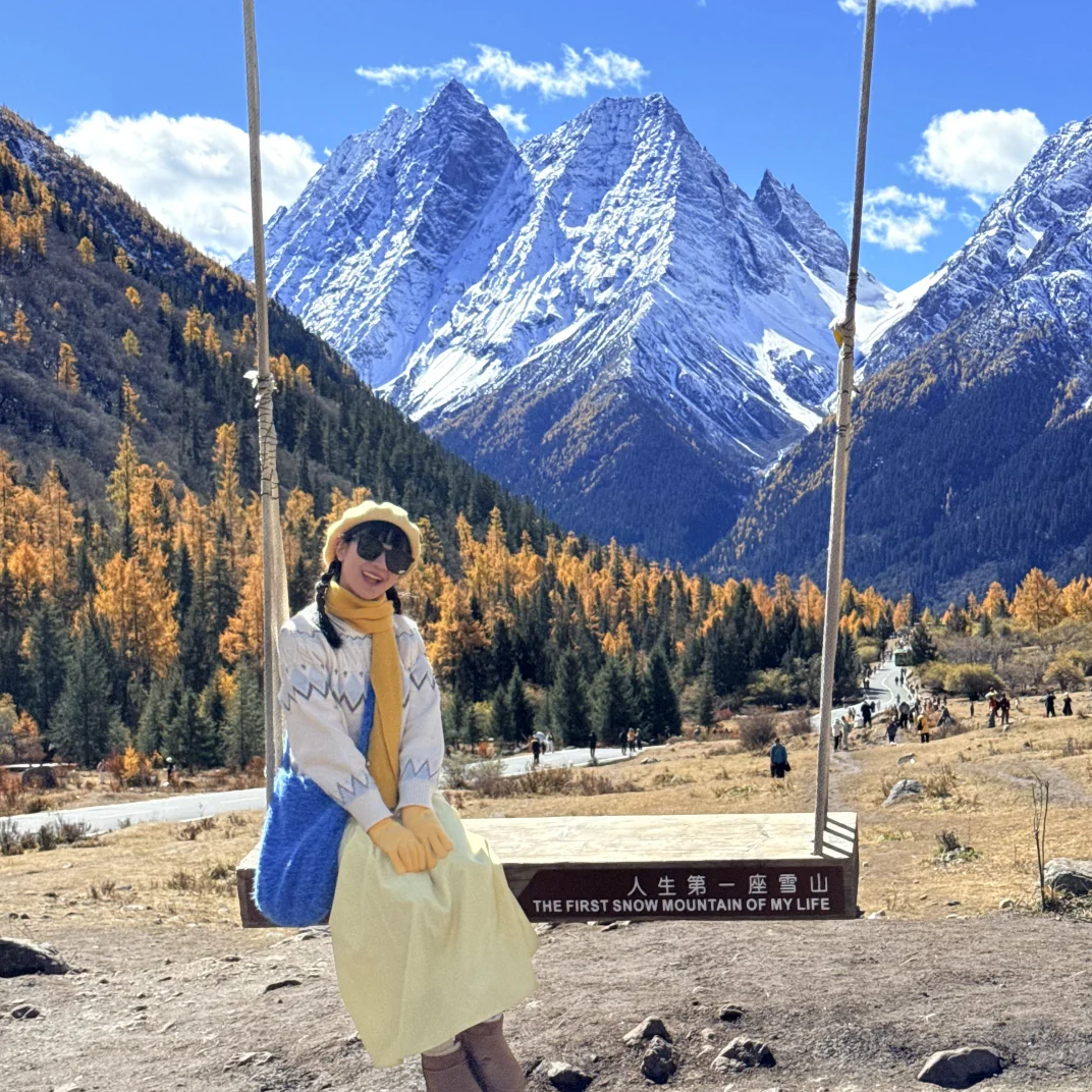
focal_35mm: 57
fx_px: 2034
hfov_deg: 30.0
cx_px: 548
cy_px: 516
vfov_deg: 30.0
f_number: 1.78
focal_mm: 6.76
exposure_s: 1/6024
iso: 100
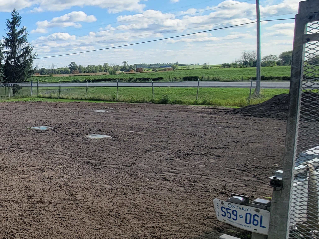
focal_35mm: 34
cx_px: -51
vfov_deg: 41.6
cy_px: 140
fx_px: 313
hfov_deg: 40.5
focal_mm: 2.2
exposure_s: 1/1024
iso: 50
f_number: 2.2
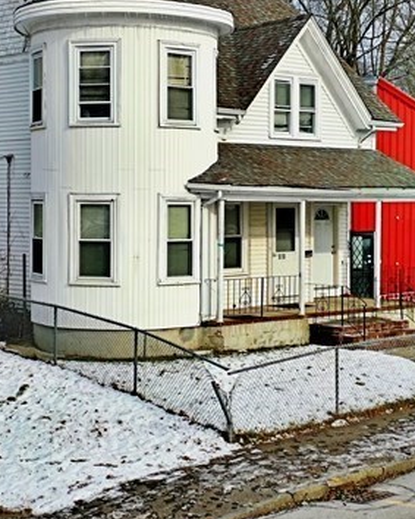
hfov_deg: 20.1
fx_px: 1167
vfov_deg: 25.0
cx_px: 160
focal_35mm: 76
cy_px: 216
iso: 100
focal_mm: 10.26
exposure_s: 1/60
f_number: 3.5
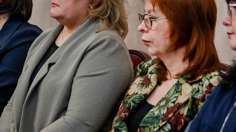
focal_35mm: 208
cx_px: 97
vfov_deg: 5.8
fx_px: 1302
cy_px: 31
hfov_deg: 10.4
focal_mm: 66
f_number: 5.6
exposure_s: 1/200
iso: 2500
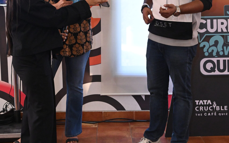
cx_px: 115
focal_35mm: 72
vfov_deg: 17.9
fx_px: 452
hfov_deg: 28.4
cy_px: 33
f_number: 5.6
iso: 4000
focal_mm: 31.5
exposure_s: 1/125
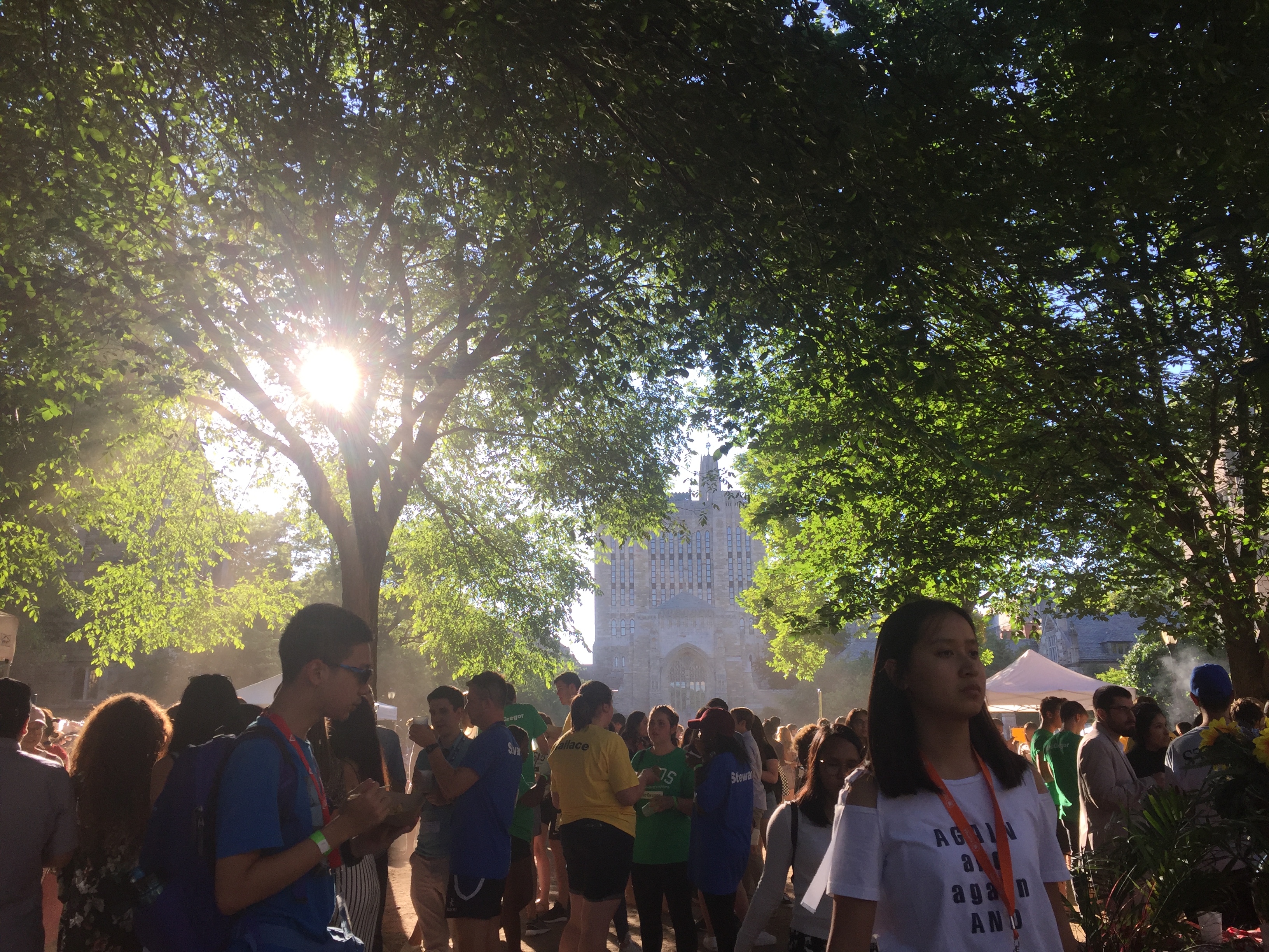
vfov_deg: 48.2
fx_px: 1063
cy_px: 476
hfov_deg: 61.7
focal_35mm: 29
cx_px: 634
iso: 32
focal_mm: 4.15
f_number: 2.2
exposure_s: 1/501
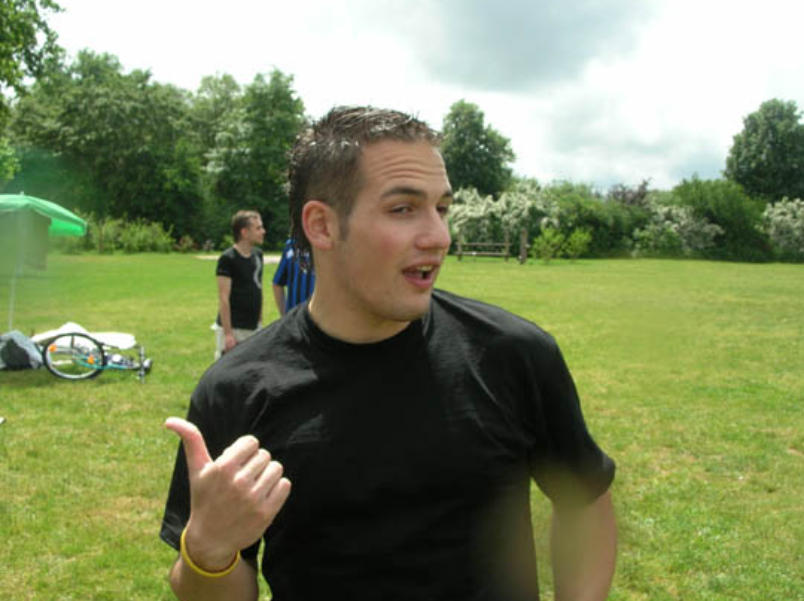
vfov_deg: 35.9
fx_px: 928
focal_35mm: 40
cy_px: 277
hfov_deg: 46.8
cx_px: 387
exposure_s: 1/425
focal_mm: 6
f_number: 3.7
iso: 50
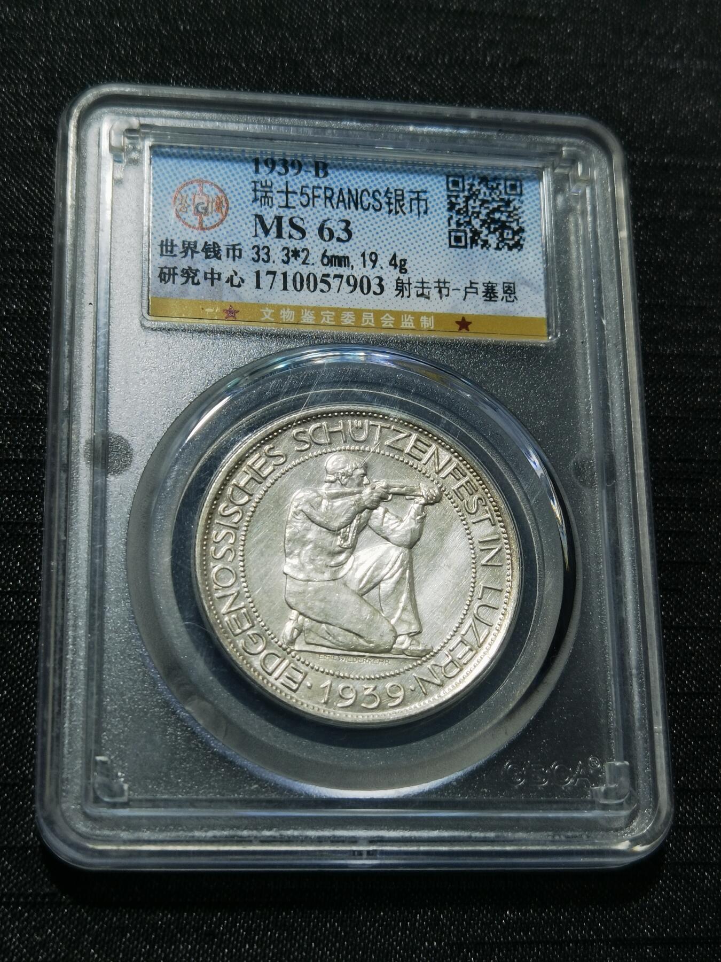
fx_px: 1611
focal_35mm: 58
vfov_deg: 33.2
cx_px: 360
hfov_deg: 25.2
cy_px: 481
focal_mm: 6.67
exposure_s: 1/100
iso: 50
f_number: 1.9
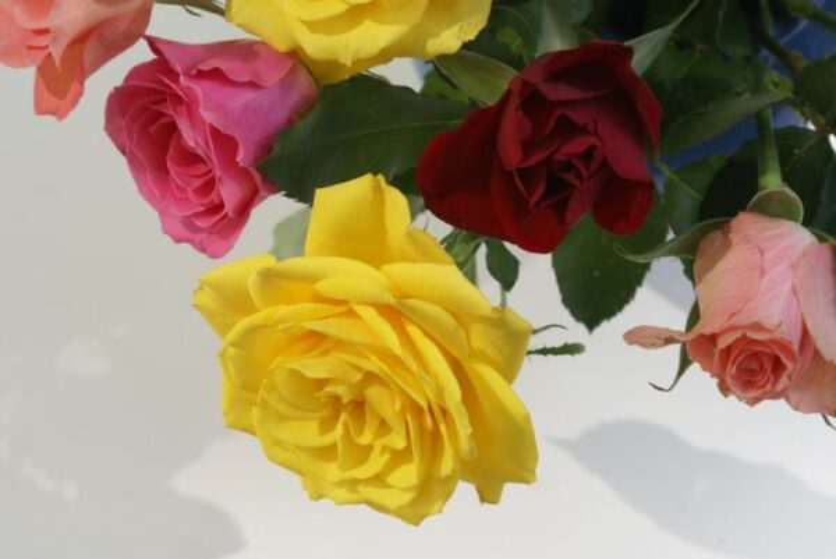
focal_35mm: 75
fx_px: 1743
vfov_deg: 18.2
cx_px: 418
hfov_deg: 27.0
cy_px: 280
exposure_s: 1/125
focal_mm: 50
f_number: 9
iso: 100
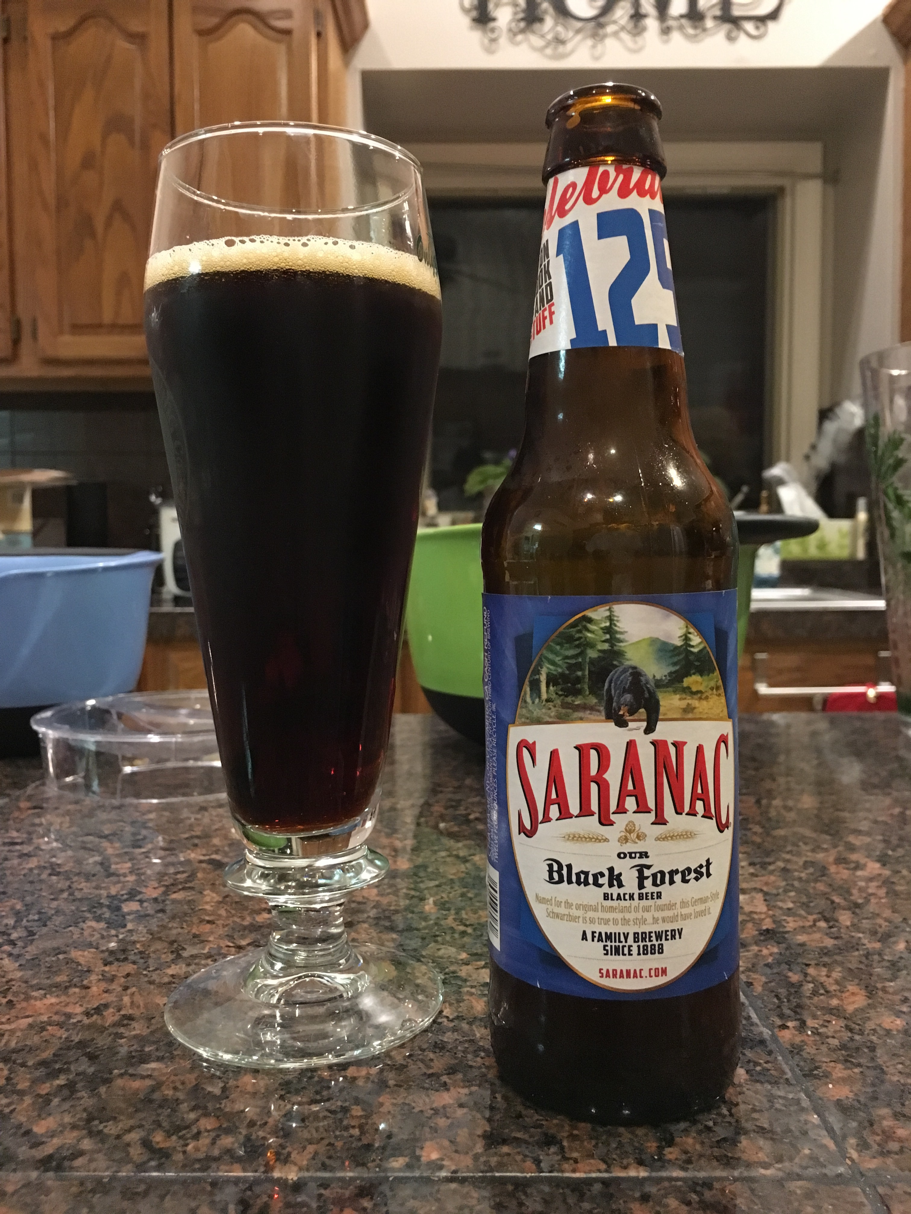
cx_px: 456
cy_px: 607
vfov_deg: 61.7
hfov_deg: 48.2
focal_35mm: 29
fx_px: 1018
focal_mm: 4.15
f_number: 2.2
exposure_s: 1/15
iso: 320
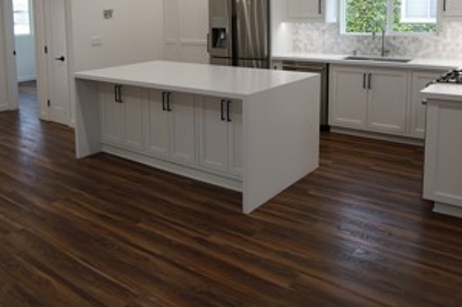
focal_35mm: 34
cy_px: 58
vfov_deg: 37.3
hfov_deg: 55.4
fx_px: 436
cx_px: 186
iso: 100
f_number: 2.8
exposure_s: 1/60
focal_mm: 16
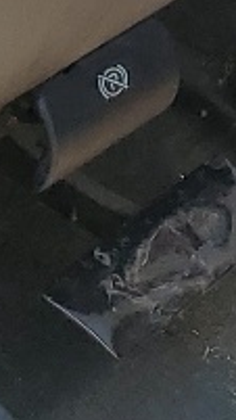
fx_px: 2504
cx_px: 1255
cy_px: -153
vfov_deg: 9.4
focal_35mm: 225
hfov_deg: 4.5
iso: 50
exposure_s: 1/909
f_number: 1.5
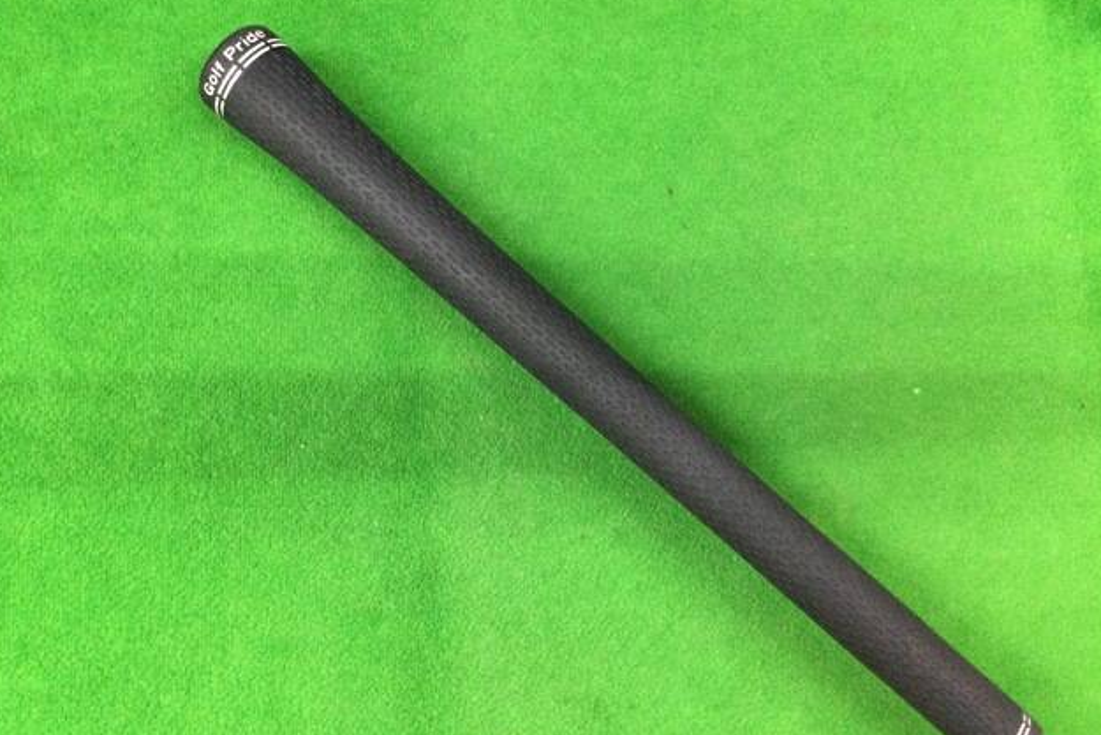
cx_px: 551
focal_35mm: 33
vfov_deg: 40.0
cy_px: 382
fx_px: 1009
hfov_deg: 57.2
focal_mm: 3.3
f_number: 2.4
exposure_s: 1/30
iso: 250
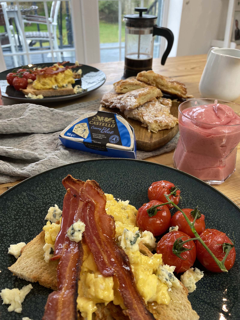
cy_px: 160
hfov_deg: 53.1
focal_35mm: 26
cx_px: 120
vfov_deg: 67.3
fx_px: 240
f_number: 1.8
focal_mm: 4.25
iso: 125
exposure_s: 1/100
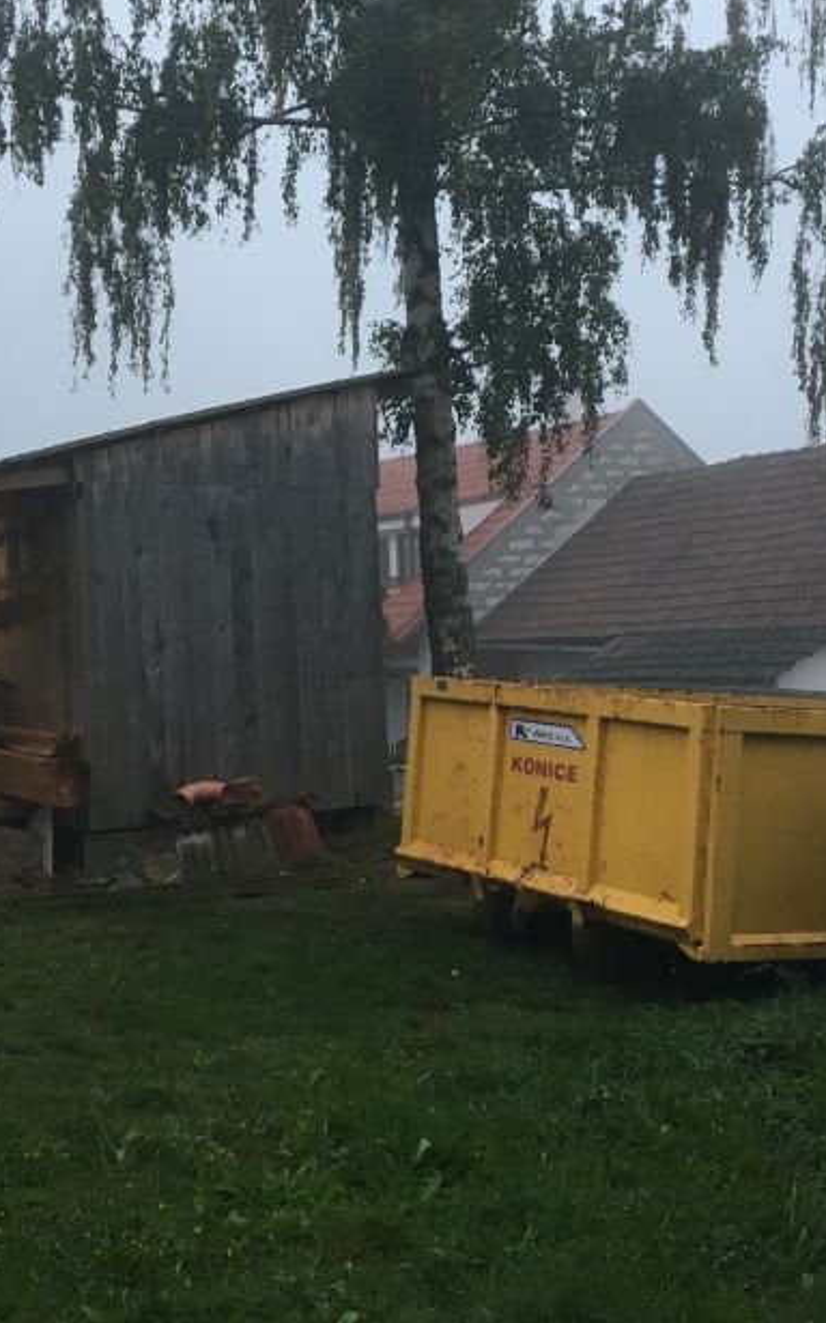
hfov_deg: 25.8
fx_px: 1802
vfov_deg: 40.3
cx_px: 374
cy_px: 669
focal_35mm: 50
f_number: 2.2
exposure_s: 1/33
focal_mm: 4.15
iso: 80
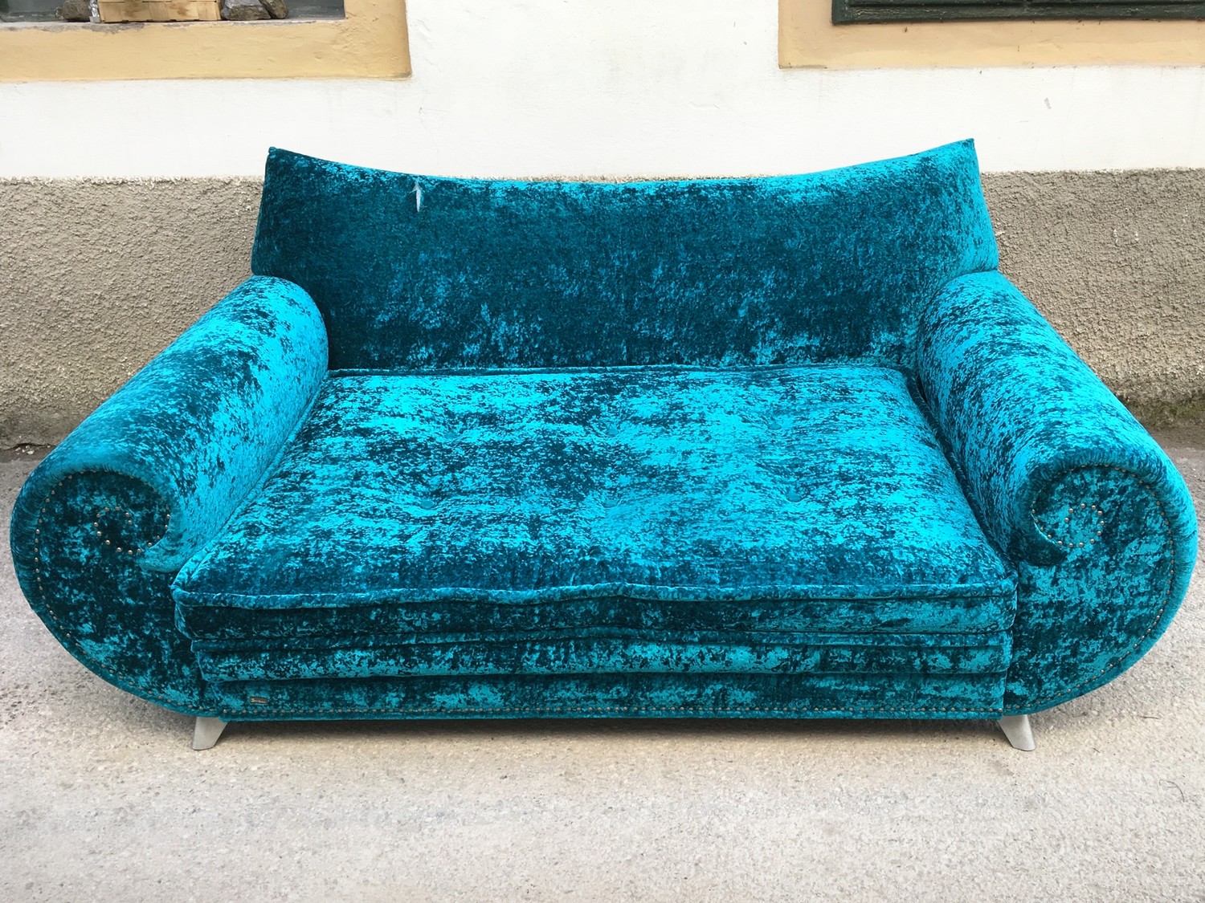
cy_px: 452
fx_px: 1010
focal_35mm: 29
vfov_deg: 48.2
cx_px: 602
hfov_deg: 61.7
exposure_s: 1/316
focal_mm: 4.15
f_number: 2.2
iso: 25
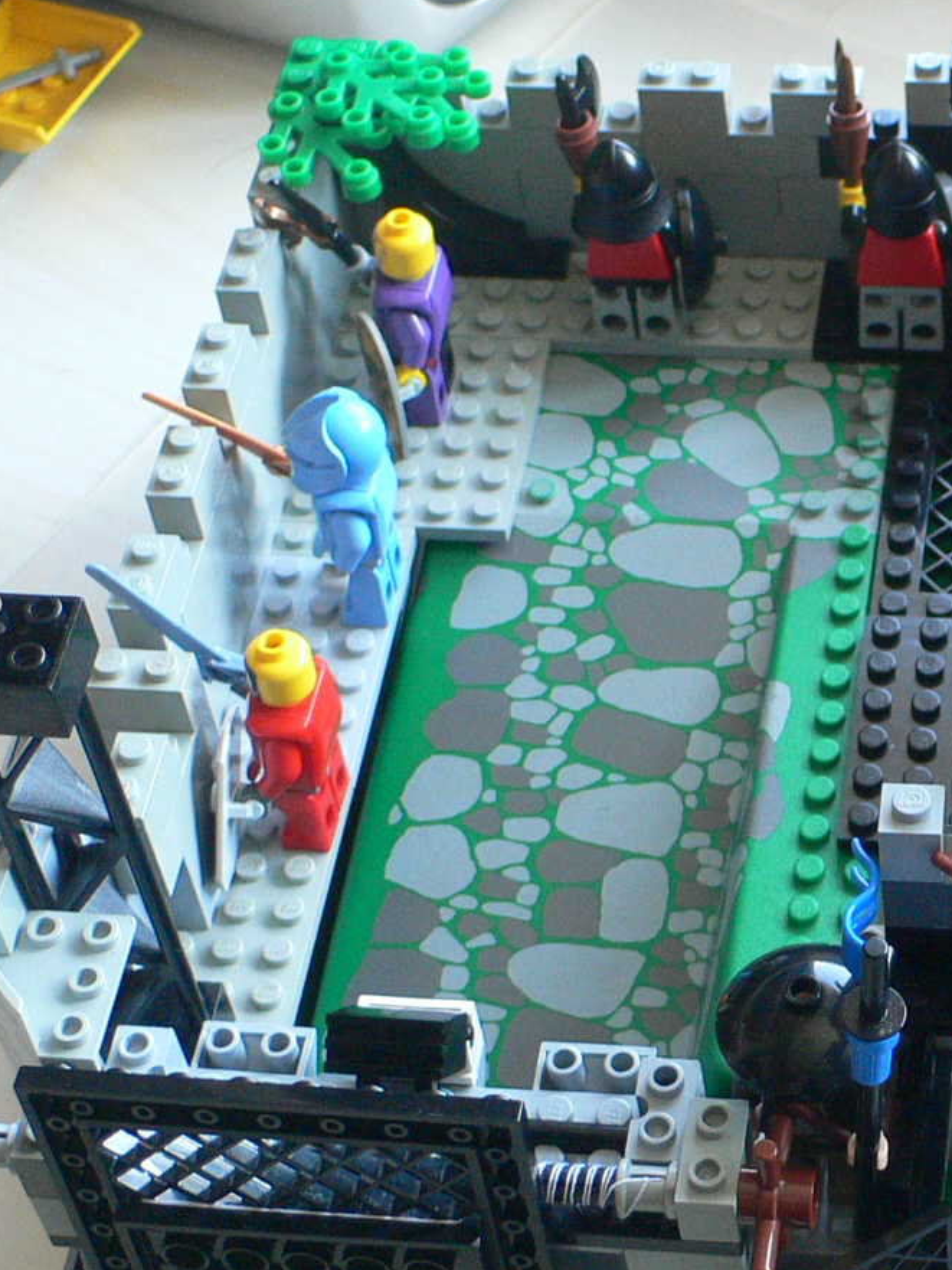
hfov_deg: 18.2
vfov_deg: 24.5
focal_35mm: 79
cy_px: 894
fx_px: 2896
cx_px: 961
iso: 125
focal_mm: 6.3
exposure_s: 1/30
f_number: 2.8
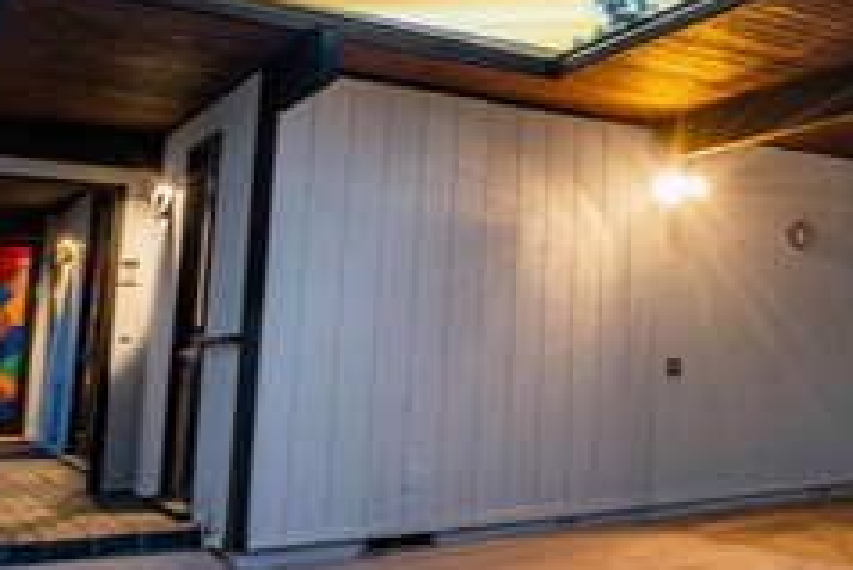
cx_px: 860
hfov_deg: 39.8
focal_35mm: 43
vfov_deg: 30.9
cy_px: 174
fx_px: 1019
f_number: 11
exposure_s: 6
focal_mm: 16
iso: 160
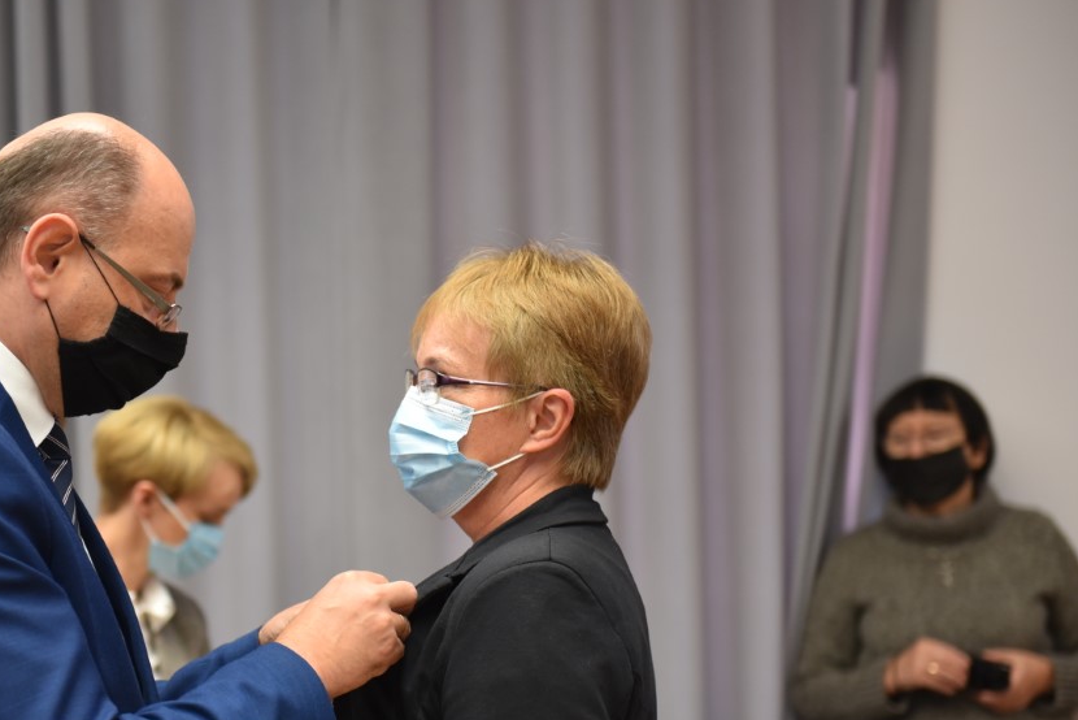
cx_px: 340
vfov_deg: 14.1
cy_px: 463
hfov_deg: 20.9
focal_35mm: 97
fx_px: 2905
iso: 800
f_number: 2.8
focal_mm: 70
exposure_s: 1/125
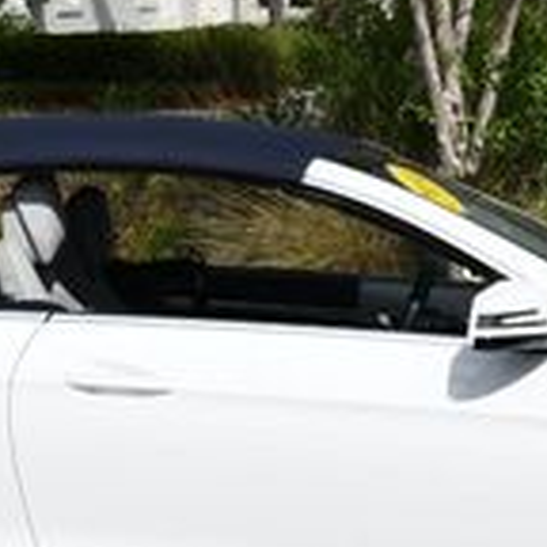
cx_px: 277
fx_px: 3236
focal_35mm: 181
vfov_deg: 9.6
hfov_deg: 9.7
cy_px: 144
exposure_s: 1/400
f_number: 10
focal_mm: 24
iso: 100
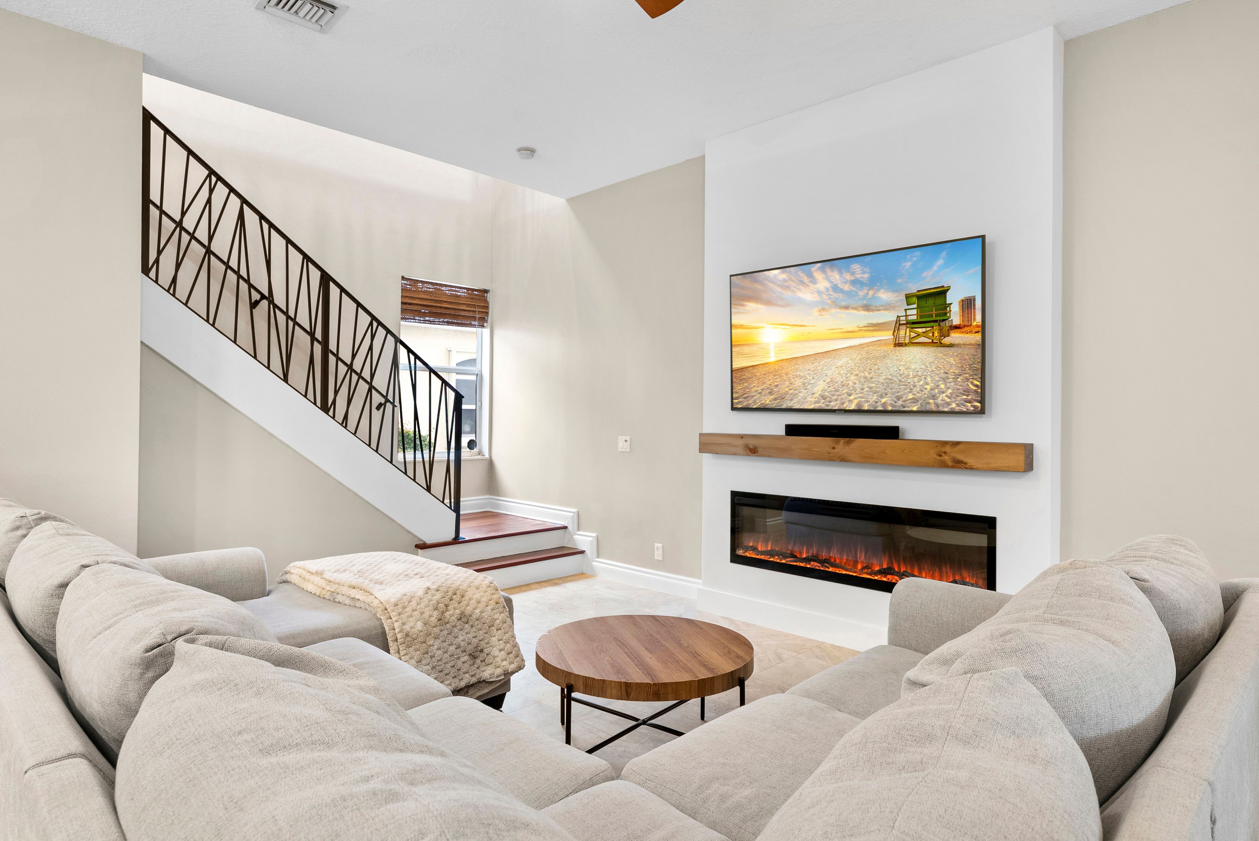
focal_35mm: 20
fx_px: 700
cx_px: 630
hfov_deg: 83.9
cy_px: 420
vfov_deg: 62.0
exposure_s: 1/3
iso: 400
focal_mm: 20
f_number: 8
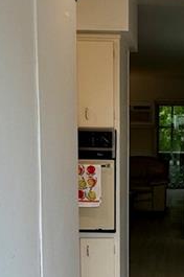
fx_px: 507
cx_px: 183
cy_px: 199
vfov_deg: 30.2
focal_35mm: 66
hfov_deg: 20.0
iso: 80
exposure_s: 1/120
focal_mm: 2.22
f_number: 2.2
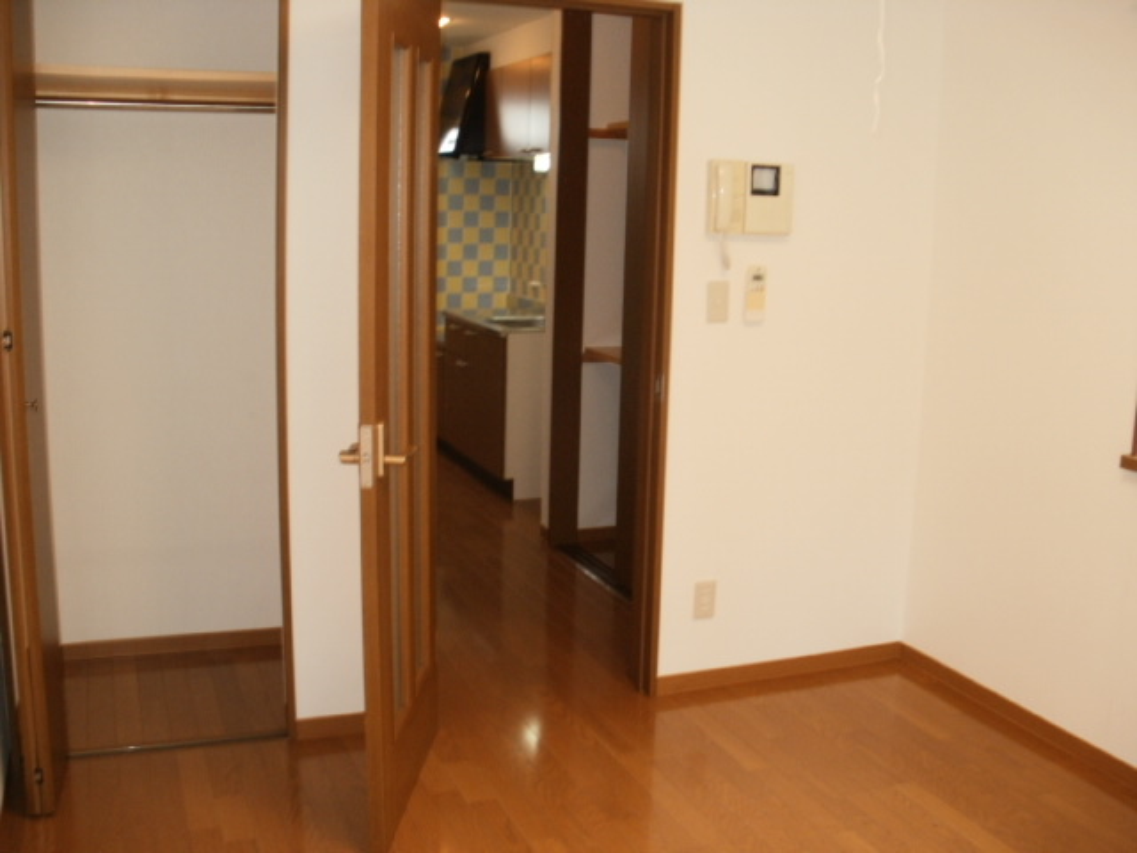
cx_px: 568
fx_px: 1182
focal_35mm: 36
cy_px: 426
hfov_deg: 51.4
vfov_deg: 39.7
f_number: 3.5
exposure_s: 1/30
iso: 160
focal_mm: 6.3
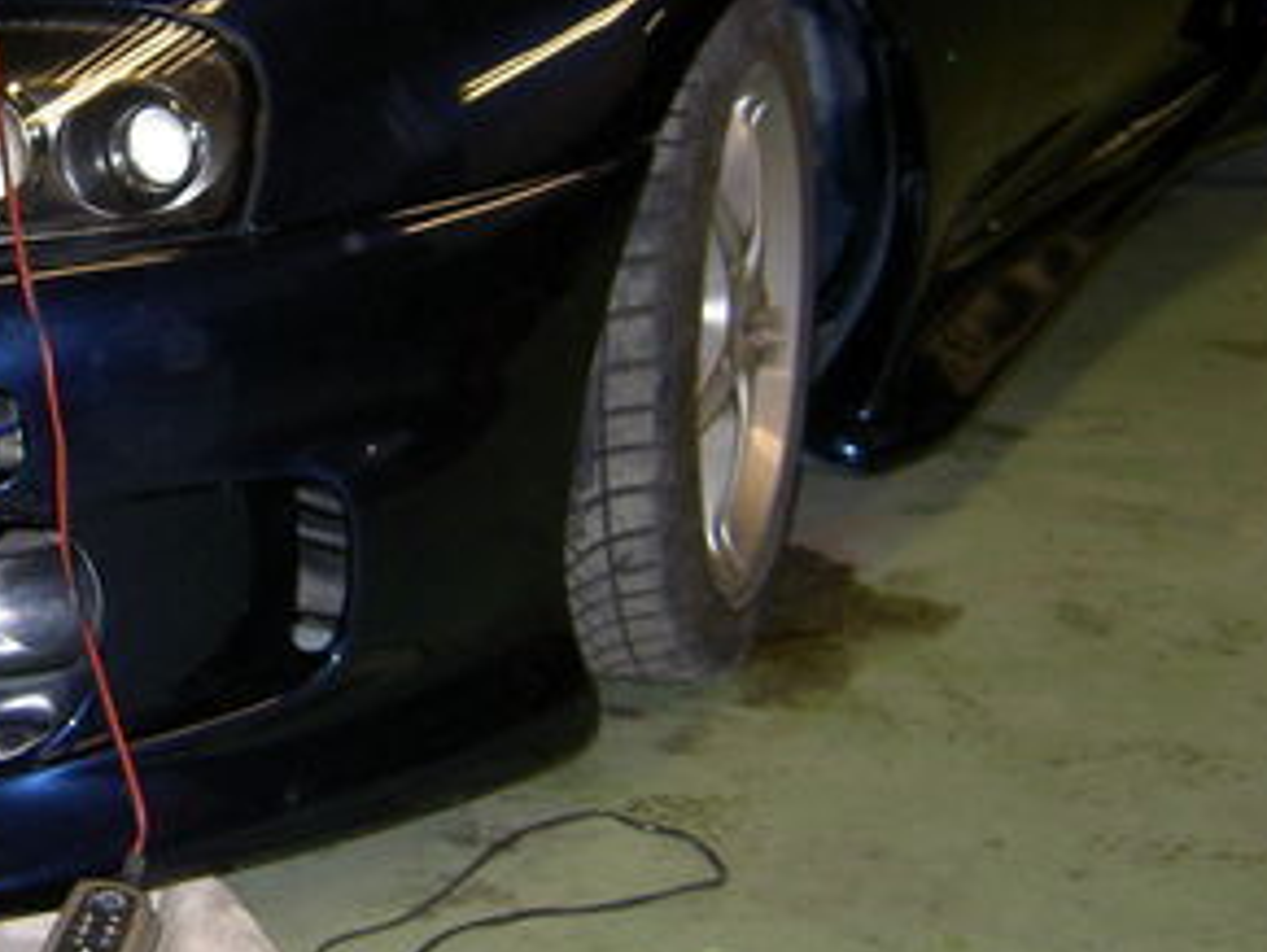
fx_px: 2747
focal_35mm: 75
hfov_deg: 25.0
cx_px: 74
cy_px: 236
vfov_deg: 19.5
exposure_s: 1/60
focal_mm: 5.6
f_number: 2.8
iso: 100
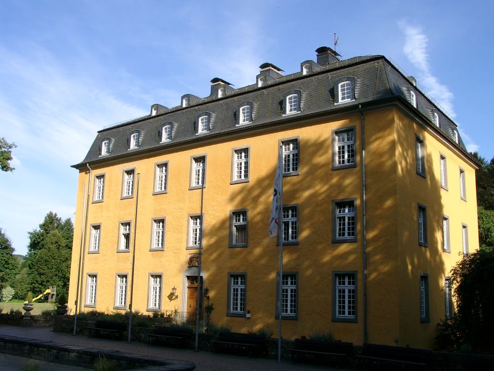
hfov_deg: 50.1
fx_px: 528
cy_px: 186
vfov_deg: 38.7
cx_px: 247
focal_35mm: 37
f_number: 4
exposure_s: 1/488
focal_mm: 7.69
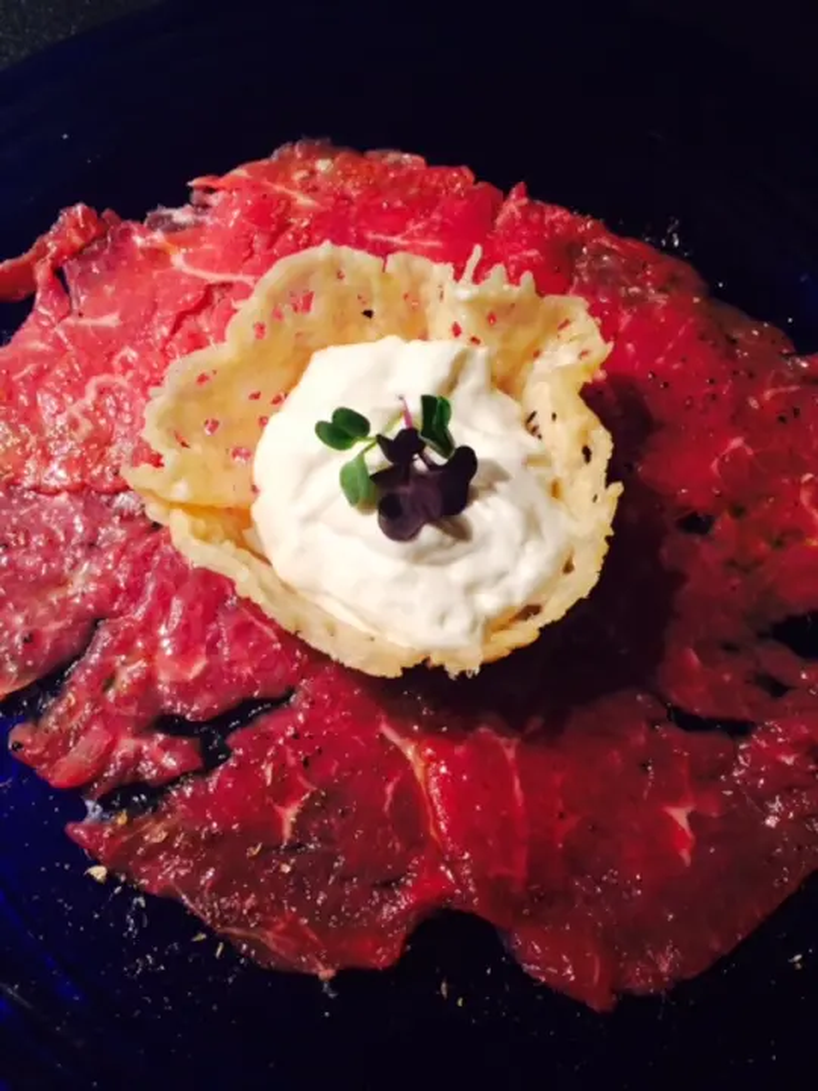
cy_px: 546
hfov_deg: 48.2
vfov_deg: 61.7
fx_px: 914
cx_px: 409
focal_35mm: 29
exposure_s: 1/30
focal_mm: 4.15
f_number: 2.2
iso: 160
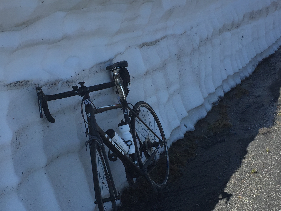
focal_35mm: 60
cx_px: 134
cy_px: 130
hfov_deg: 32.2
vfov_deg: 24.4
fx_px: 487
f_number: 2.2
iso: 32
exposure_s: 1/1883
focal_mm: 4.15
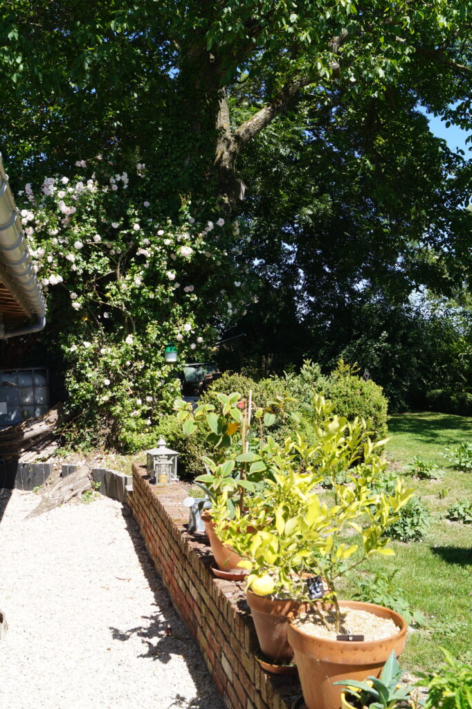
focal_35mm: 36
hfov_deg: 36.8
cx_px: 236
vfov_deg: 53.1
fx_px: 708
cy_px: 354
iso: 100
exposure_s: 1/125
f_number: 8
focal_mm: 24
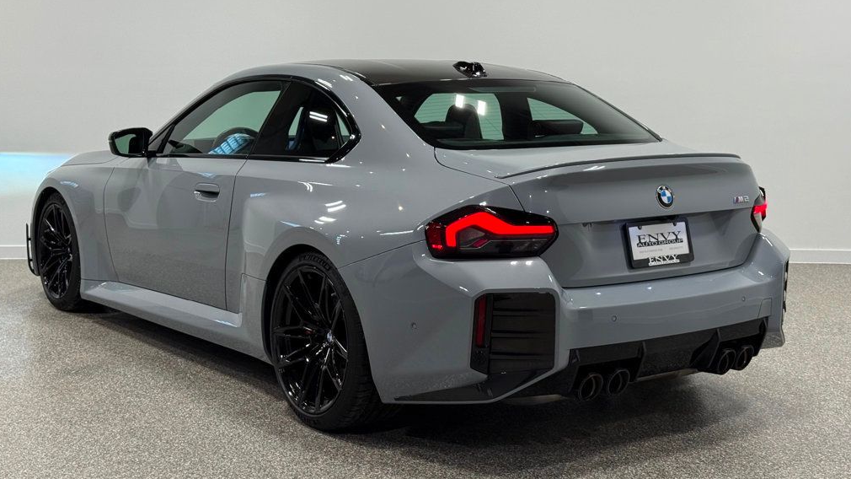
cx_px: 426
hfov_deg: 39.2
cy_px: 186
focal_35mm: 53
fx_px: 1196
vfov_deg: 22.6
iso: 64
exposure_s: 1/305
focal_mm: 6.76
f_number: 1.78
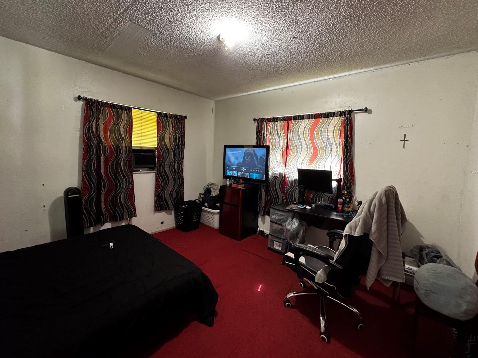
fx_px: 207
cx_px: 245
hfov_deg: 98.1
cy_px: 172
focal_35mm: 15
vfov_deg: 81.7
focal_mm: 2.22
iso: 640
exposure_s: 1/60
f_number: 2.2
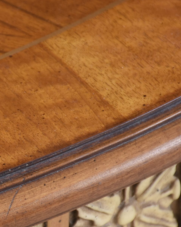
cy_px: 161
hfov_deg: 3.2
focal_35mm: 485
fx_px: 3249
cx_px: -89
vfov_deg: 4.0
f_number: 9
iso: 200
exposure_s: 1/80
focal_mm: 140
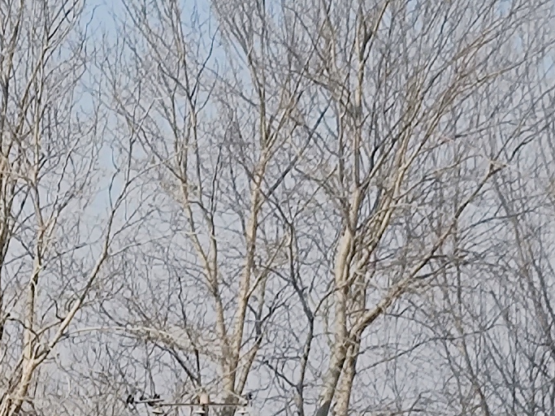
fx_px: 3639
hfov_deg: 8.7
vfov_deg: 6.3
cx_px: 561
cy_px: 988
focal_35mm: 227
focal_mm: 7.59
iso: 50
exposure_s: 1/2150
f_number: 1.95
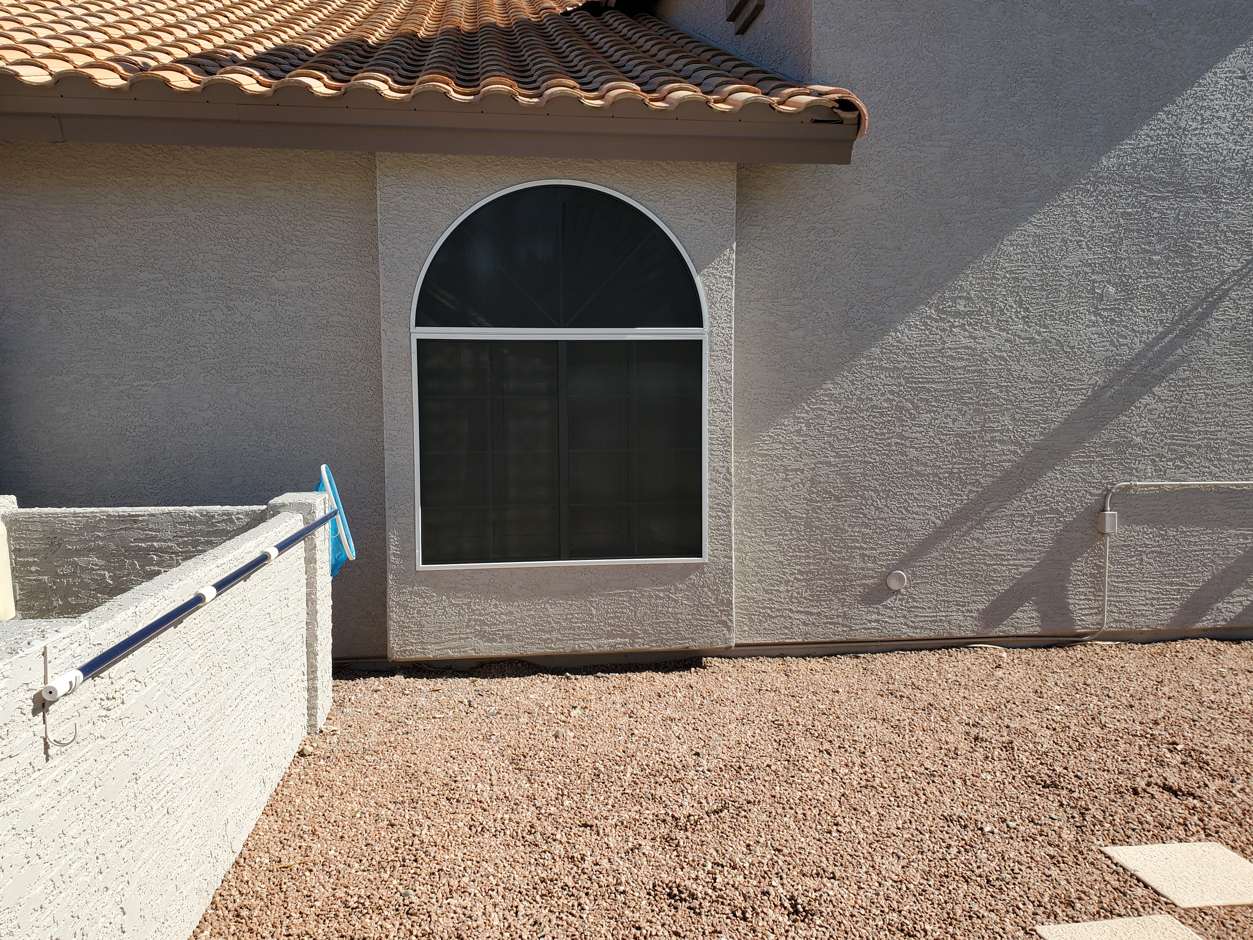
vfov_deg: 49.7
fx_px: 1014
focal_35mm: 28
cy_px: 483
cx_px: 621
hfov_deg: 63.4
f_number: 2.4
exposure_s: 1/1362
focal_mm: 4.3
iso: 50
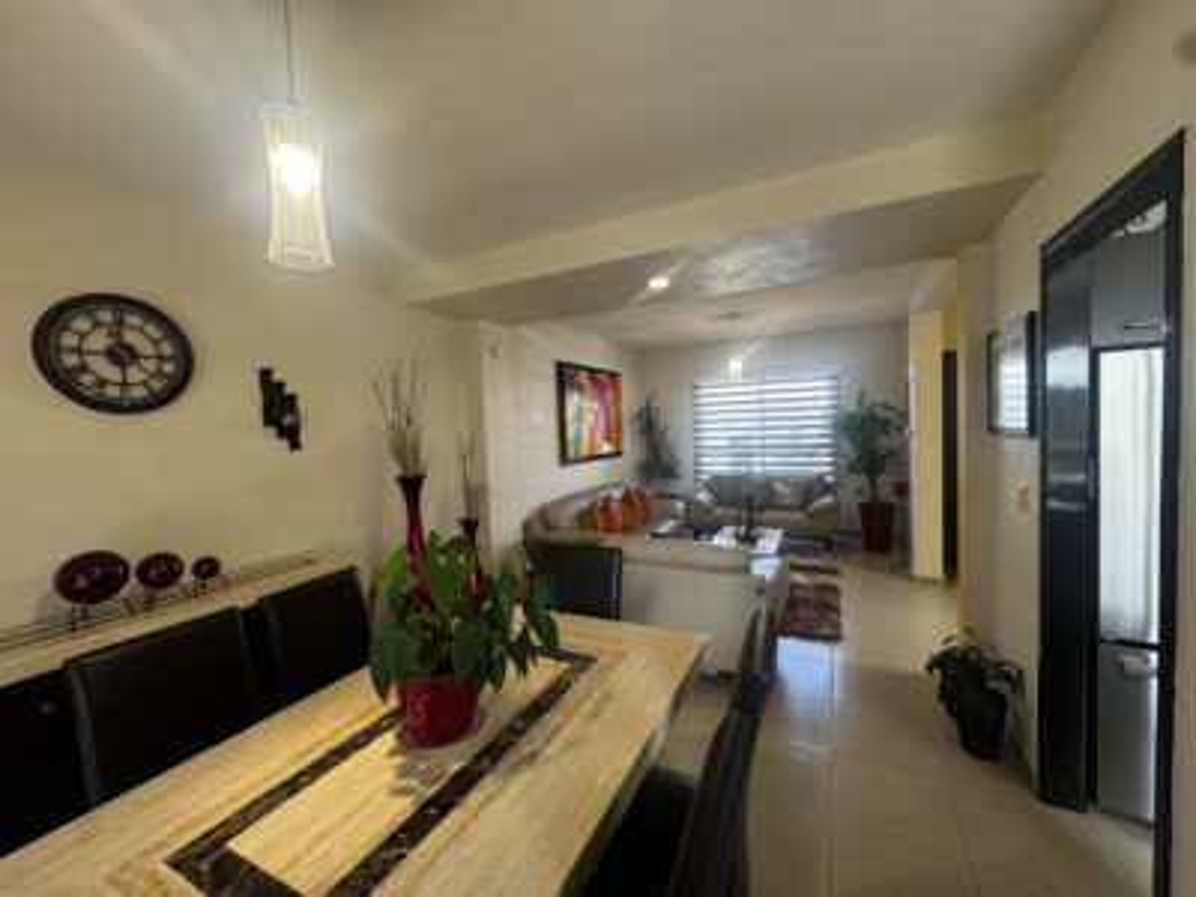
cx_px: 598
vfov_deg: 85.7
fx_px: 484
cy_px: 448
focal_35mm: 14
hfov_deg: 102.1
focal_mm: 2.22
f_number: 2.2
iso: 320
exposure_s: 1/120
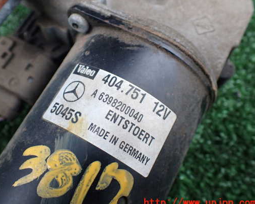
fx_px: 264
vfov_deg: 42.2
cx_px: 106
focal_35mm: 35
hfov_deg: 51.3
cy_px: 95
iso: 320
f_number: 2.3
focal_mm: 5.4
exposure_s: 1/125
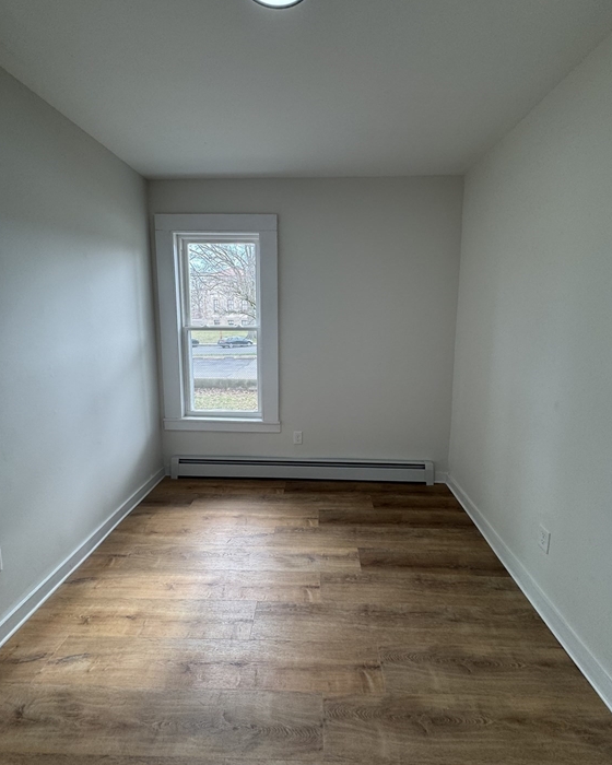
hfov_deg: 84.0
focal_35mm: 15
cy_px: 353
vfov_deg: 96.6
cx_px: 311
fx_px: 340
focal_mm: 2.22
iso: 64
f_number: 2.2
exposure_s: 1/120
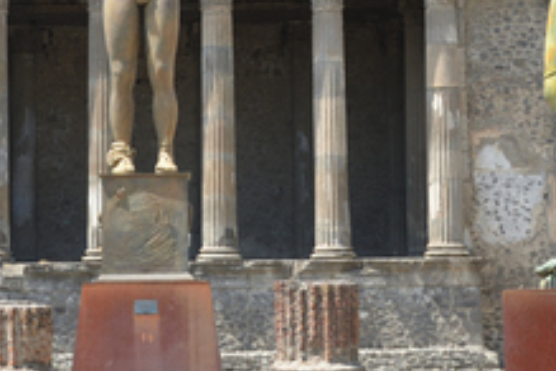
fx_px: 1622
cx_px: 203
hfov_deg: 19.4
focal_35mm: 105
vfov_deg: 12.9
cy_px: 17
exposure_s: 1/200
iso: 100
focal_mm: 22
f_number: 7.1
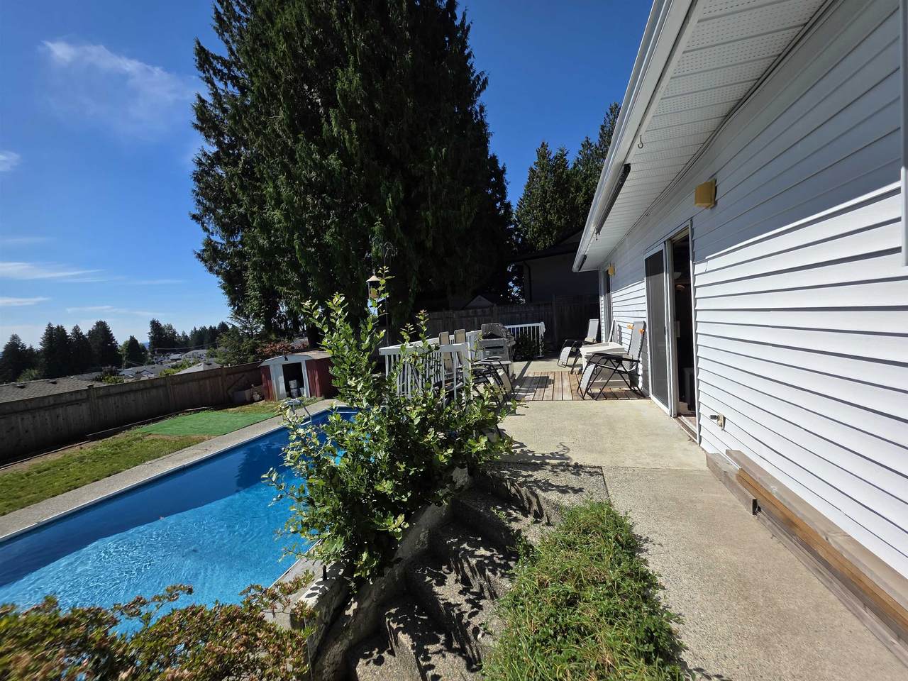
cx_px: 454
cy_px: 340
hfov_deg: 106.2
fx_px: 341
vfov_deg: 89.9
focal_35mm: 13
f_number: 1.9
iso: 40
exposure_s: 1/2503
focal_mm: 2.2
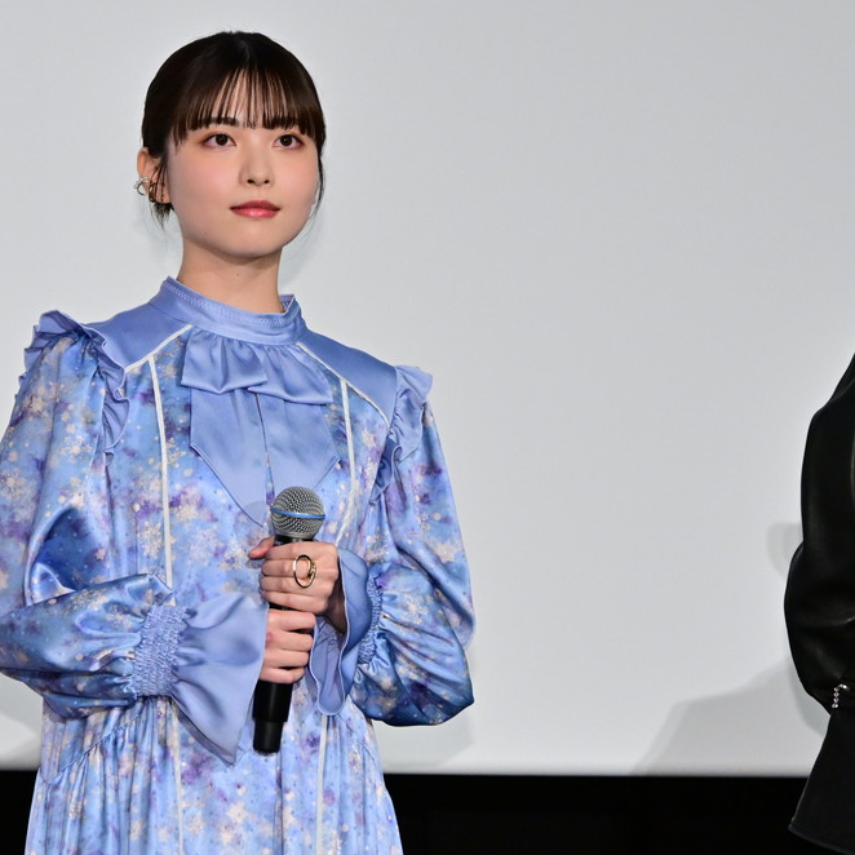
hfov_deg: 7.6
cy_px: 426
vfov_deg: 7.6
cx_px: 265
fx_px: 6455
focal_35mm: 231
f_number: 6.3
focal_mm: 120
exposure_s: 1/200
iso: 3200
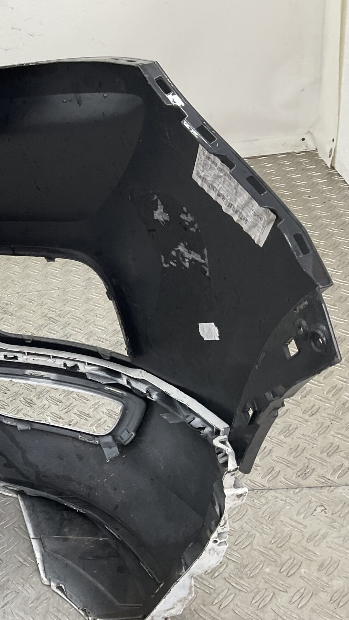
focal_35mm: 46
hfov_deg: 23.7
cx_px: -67
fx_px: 757
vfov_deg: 44.6
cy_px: 316
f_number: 1.8
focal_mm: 3
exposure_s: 1/100
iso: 32
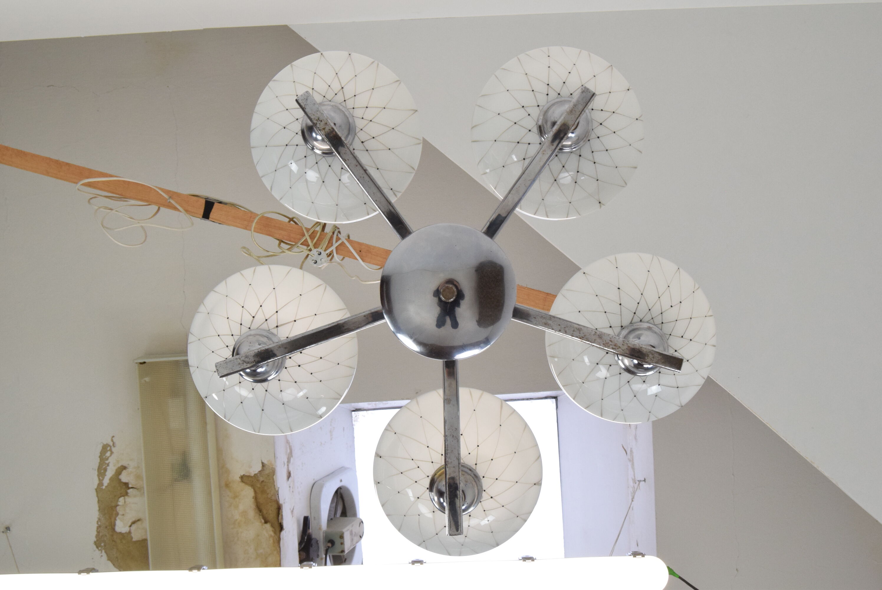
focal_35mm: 42
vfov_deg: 31.9
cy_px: 295
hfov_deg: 46.4
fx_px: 1030
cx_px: 441
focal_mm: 28
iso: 1600
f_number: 10
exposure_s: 1/160
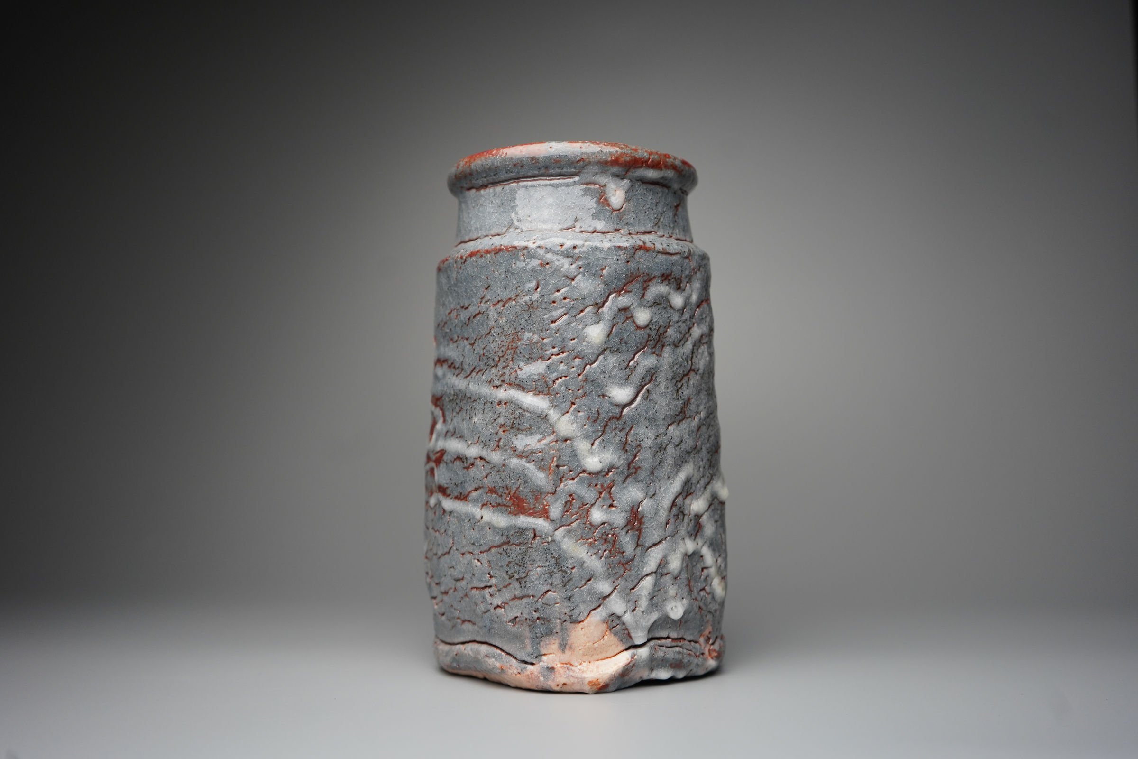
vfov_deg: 37.9
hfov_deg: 54.4
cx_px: 569
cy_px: 380
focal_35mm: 35
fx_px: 1106
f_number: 4
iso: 800
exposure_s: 1/60
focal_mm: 35
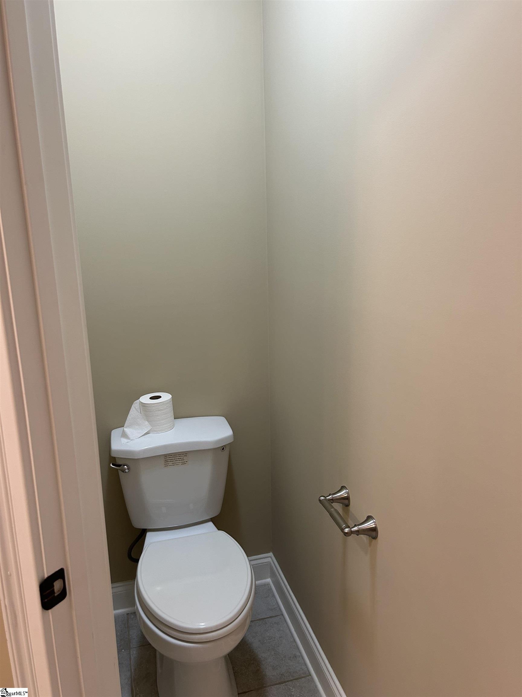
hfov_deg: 53.1
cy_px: 348
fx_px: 523
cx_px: 261
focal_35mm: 26
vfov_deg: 67.3
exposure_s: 1/120
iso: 125
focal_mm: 5.7
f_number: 1.5
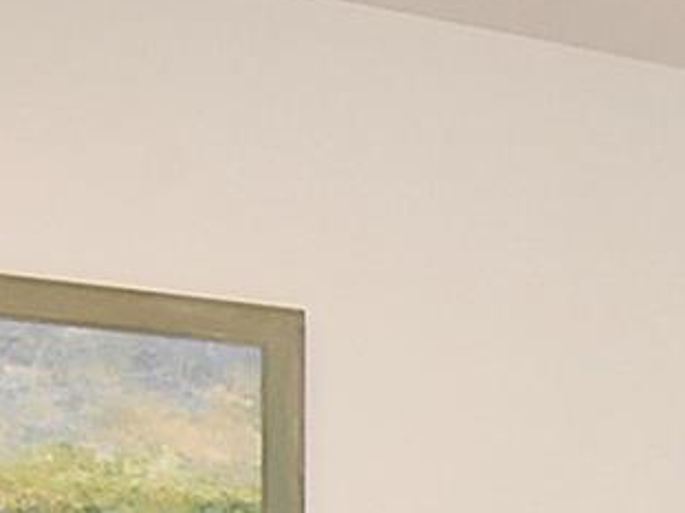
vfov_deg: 12.0
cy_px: 921
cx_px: 1143
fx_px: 2255
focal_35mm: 114
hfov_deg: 15.4
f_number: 8
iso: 200
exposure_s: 1/15
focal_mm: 12
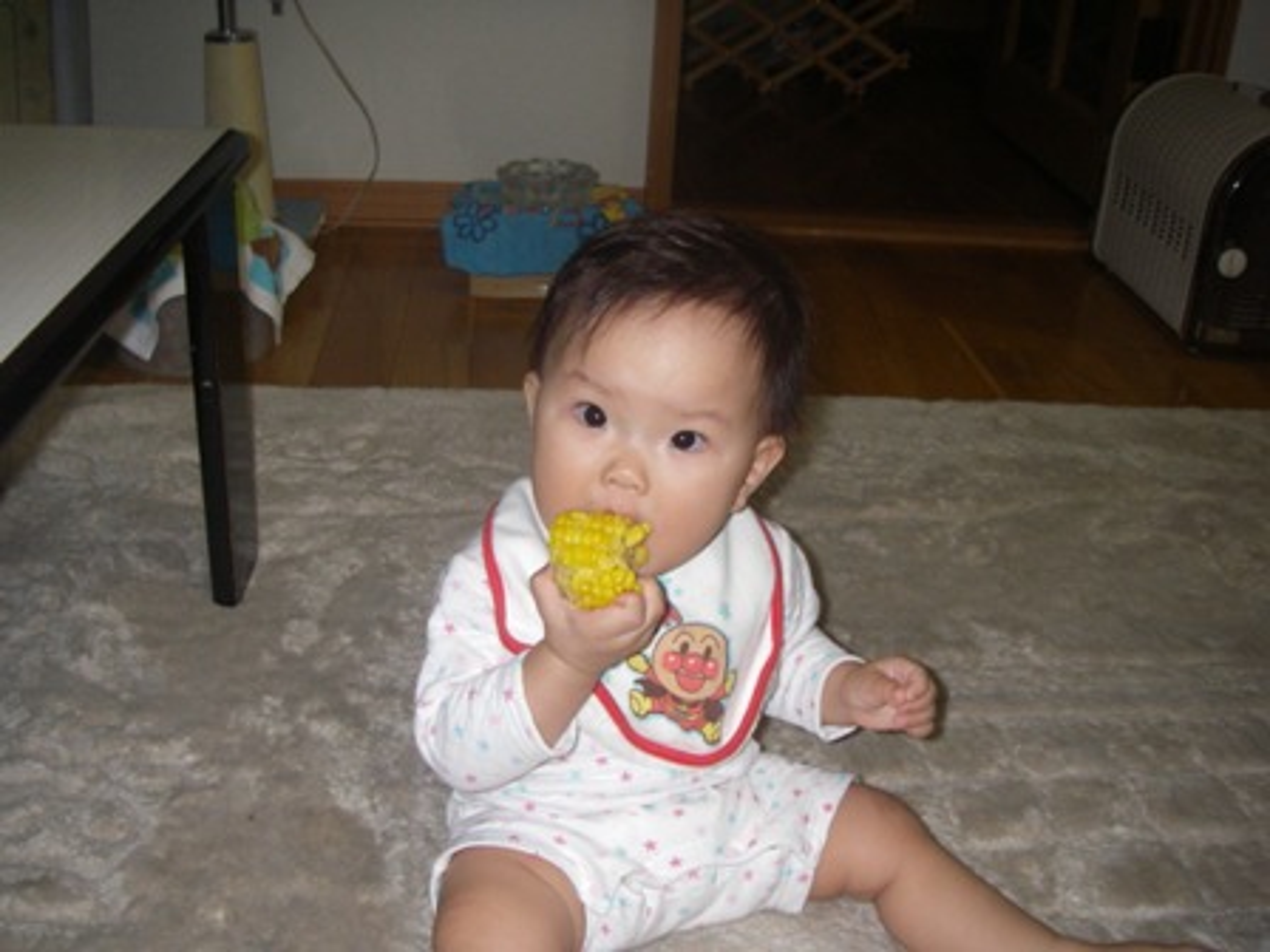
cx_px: 635
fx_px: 1394
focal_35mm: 38
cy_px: 476
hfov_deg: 49.0
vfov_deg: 37.7
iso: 160
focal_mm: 6.3
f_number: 3.3
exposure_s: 1/40
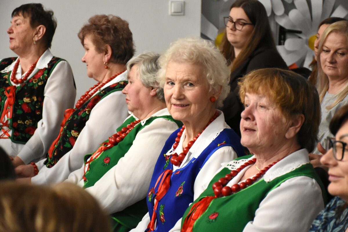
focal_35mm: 112
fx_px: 1087
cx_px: 174
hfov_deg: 18.2
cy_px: 116
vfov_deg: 12.2
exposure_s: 1/125
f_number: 5
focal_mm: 75
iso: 7200
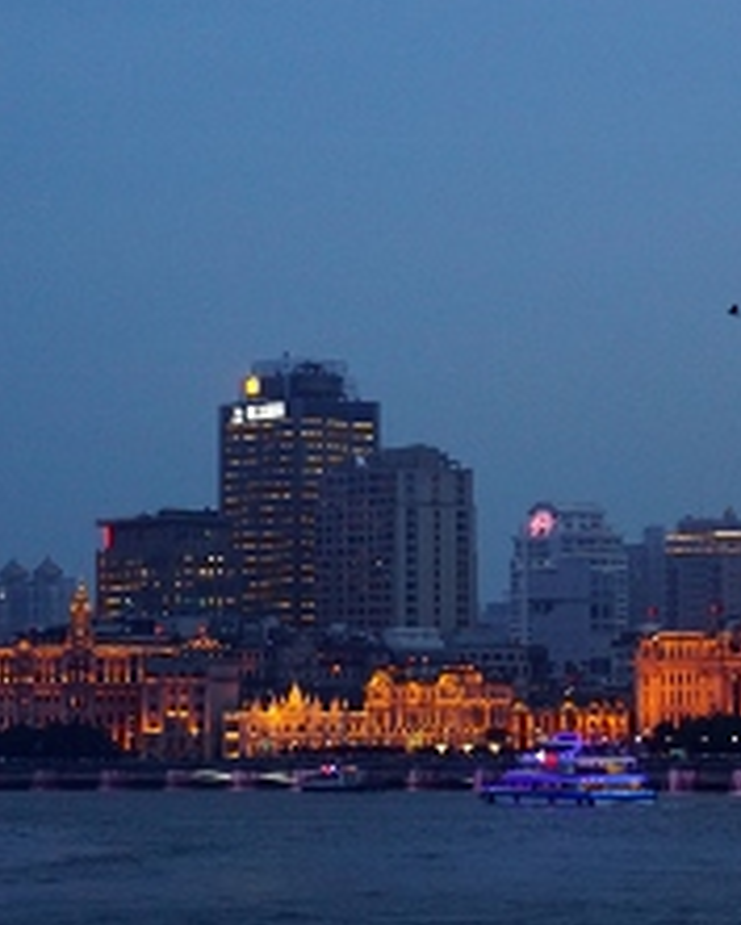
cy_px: 387
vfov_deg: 12.6
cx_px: 624
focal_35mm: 153
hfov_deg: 10.1
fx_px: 4191
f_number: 5.6
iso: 1250
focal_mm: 60
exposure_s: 1/100
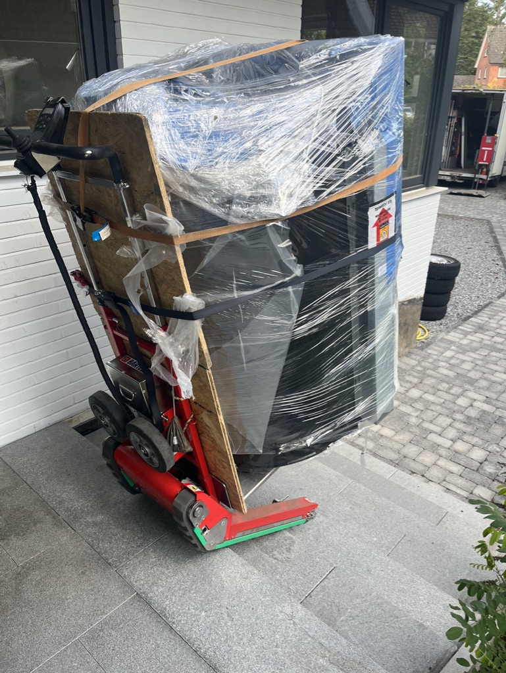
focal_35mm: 26
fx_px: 506
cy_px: 336
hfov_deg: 53.1
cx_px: 253
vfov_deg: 67.3
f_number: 1.6
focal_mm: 5.1
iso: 50
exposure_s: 1/340
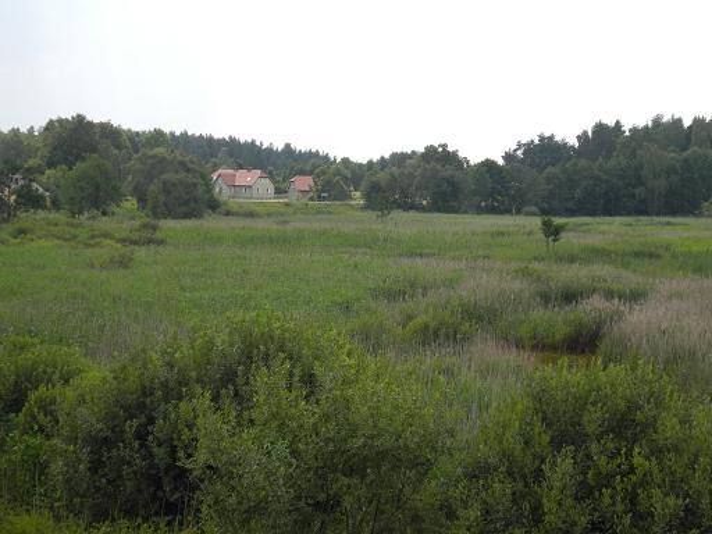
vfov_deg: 15.7
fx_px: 1933
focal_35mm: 94
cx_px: 356
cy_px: 267
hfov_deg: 20.9
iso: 100
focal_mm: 20.1
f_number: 4.5
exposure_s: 1/400
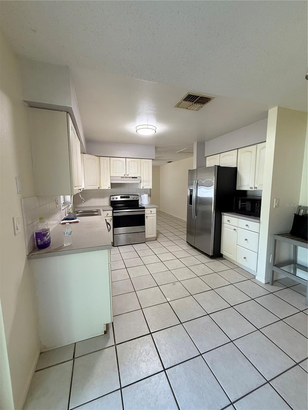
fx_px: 166
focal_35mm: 14
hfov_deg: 85.7
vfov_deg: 102.1
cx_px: 154
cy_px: 205
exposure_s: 1/60
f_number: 2.2
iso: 200
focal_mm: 2.22
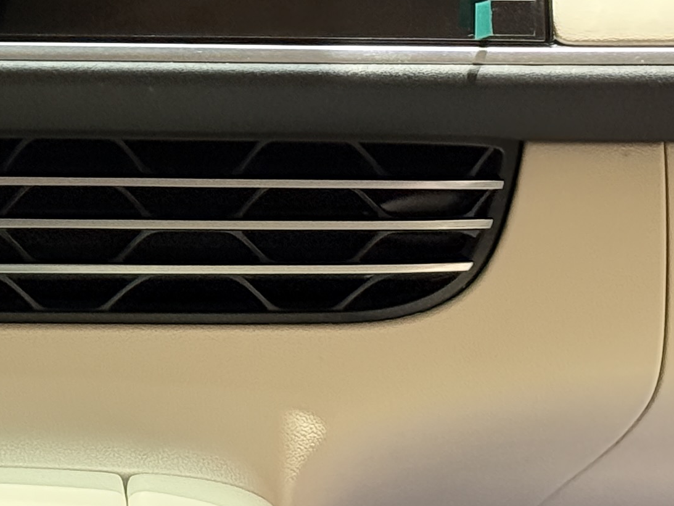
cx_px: -274
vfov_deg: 8.2
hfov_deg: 10.8
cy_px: -275
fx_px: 3447
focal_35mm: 177
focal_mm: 6.76
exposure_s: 1/25
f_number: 1.78
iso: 640
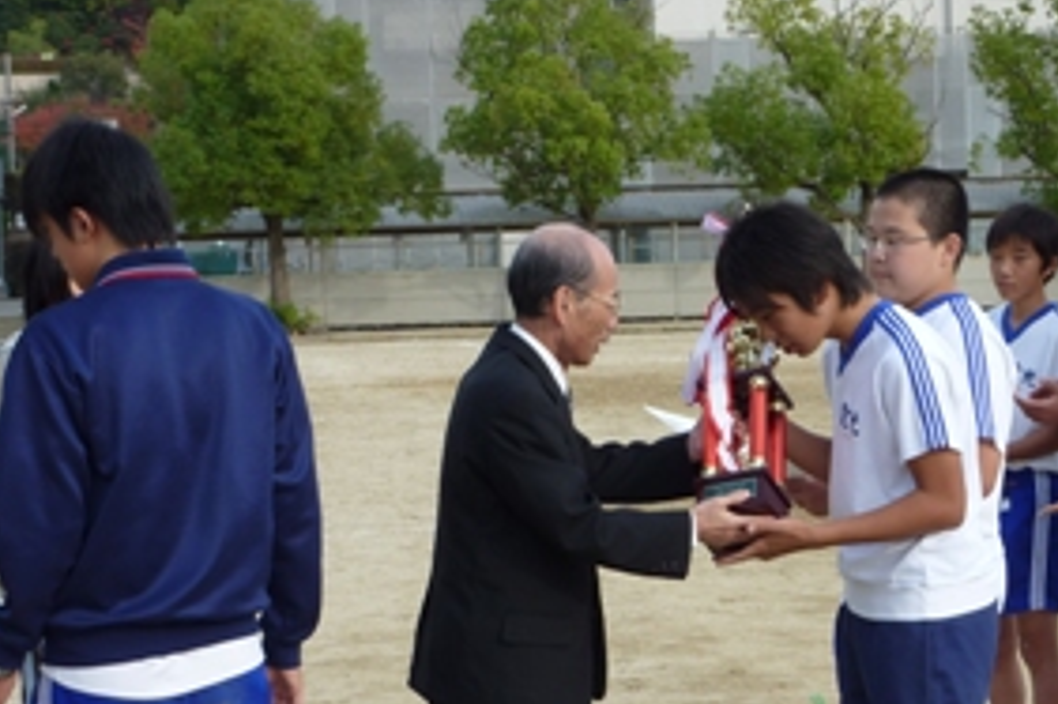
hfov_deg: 20.8
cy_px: 527
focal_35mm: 98
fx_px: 2878
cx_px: 614
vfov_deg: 13.9
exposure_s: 1/250
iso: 80
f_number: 3.9
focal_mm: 9.7
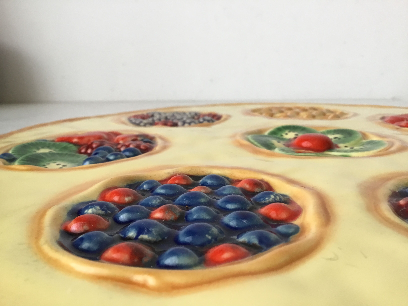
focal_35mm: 31
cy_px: 153
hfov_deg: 58.4
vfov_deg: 45.4
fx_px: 365
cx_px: 204
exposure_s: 1/33
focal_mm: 3.3
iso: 50
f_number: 2.4
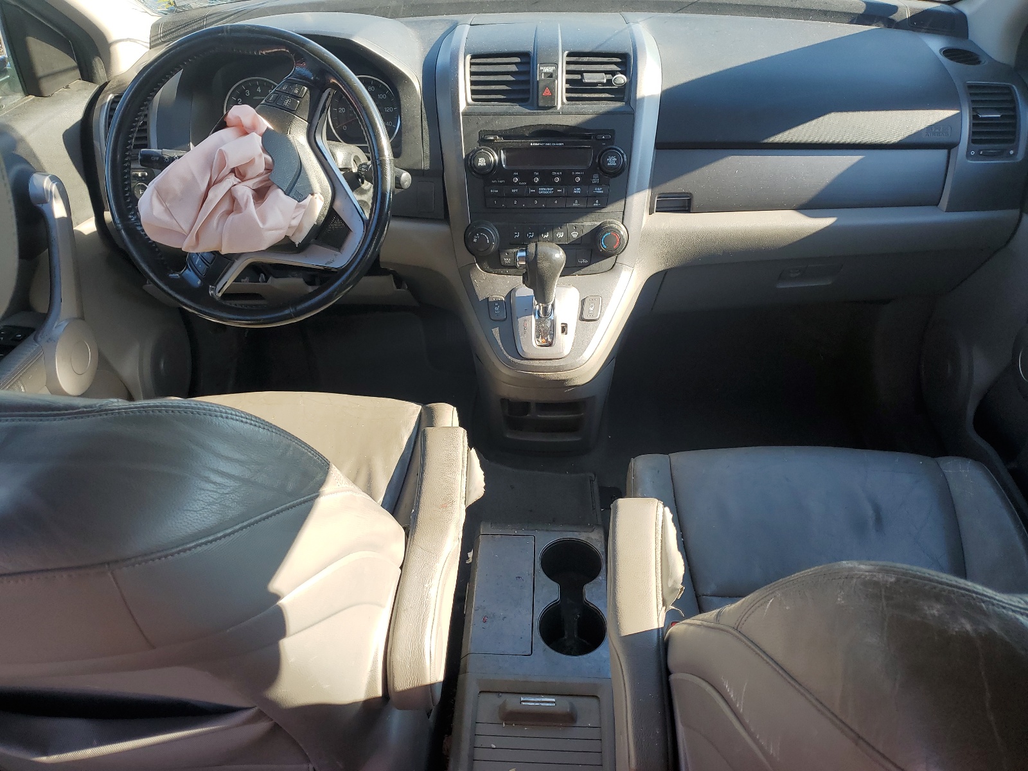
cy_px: 386
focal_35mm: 26
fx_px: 772
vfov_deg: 53.1
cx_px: 514
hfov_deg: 67.3
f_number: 1.5
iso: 50
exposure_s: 1/370
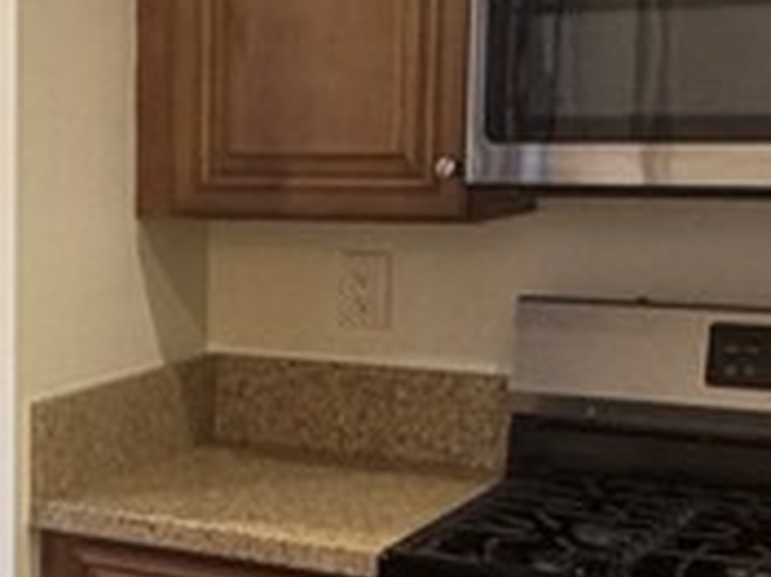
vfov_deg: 18.0
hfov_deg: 20.8
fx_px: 1825
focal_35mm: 82
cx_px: -335
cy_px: 326
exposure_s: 1/60
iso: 250
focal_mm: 2.22
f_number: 2.2
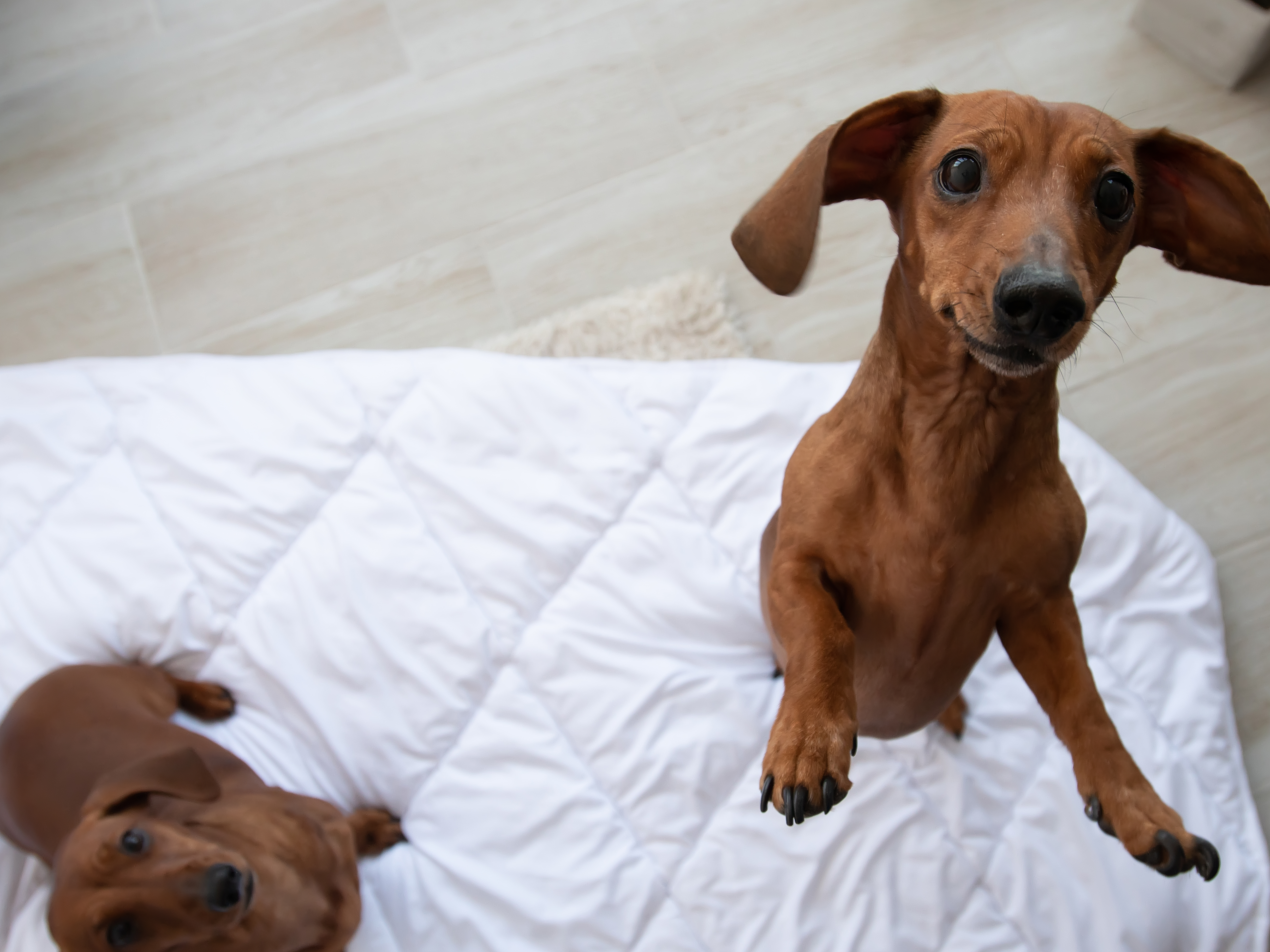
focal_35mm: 33
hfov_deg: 55.3
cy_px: 474
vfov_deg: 42.9
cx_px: 660
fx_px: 1211
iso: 360
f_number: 5
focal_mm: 20
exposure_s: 1/250
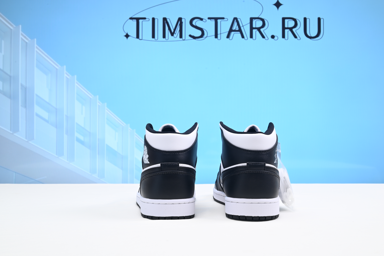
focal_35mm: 39
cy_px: 128
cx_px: 192
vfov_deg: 34.2
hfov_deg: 49.5
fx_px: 416
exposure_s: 1/2
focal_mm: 39
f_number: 16
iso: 100
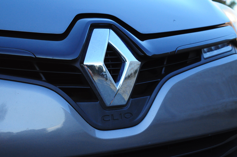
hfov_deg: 31.9
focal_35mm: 63
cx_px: 118
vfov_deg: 21.5
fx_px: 414
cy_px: 78
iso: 1250
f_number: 5.6
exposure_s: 1/200
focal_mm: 42
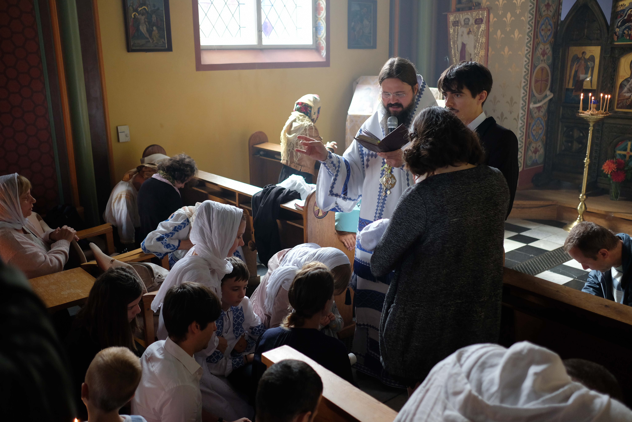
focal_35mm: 35
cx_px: 316
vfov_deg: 37.9
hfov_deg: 54.4
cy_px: 211
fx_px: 614
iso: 800
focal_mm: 23
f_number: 2
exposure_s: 1/100
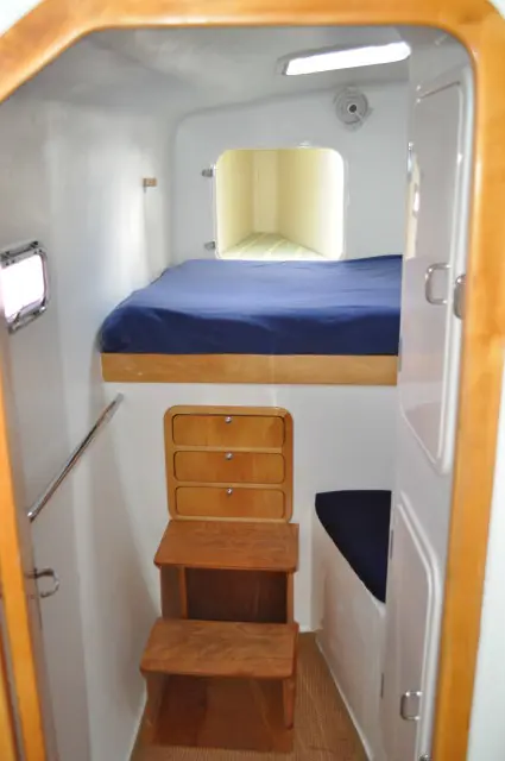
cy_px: 380
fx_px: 696
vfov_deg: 57.3
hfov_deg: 39.9
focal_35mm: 33
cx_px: 252
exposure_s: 1/60
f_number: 4
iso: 800
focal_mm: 22
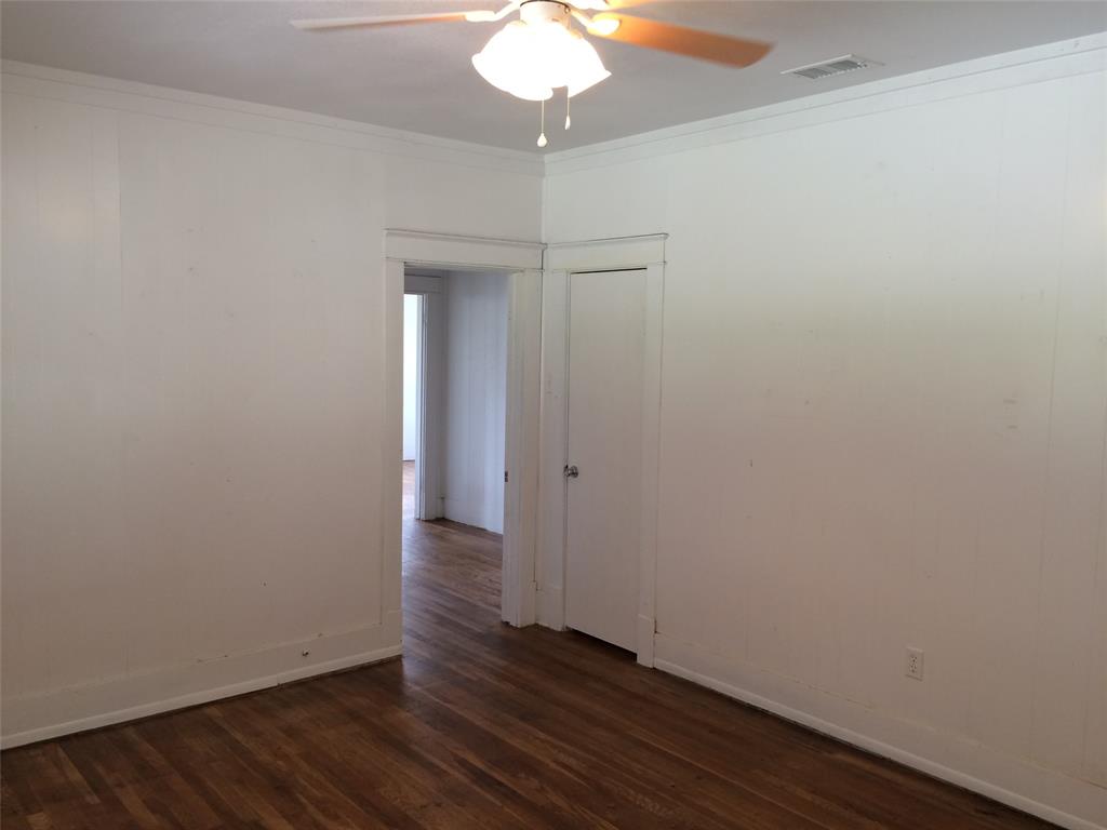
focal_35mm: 29
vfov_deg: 48.2
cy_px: 415
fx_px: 927
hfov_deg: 61.7
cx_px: 554
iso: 50
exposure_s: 1/30
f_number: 2.2
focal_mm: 4.15
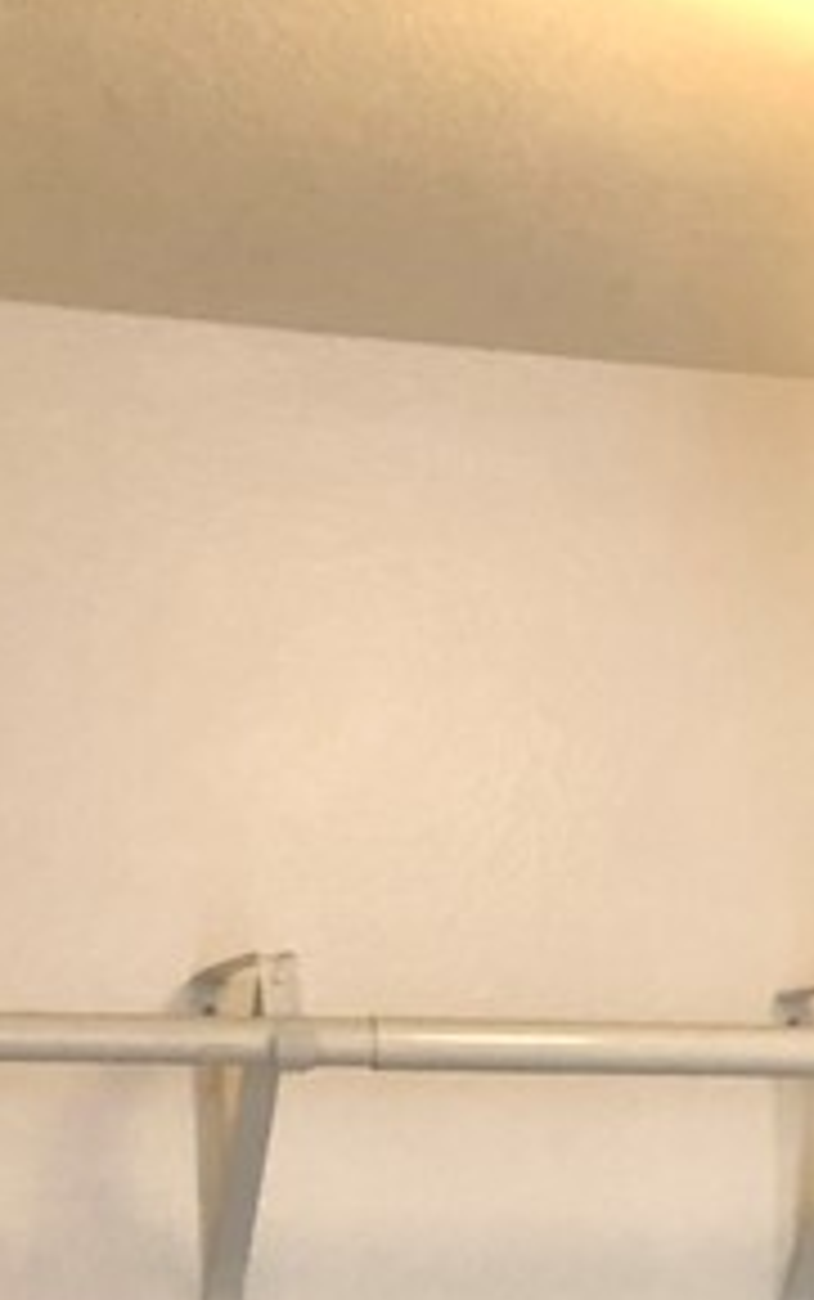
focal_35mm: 105
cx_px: 1034
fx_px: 3721
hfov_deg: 12.1
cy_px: 2209
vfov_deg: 17.0
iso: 40
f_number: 1.8
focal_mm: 3.99
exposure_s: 1/17
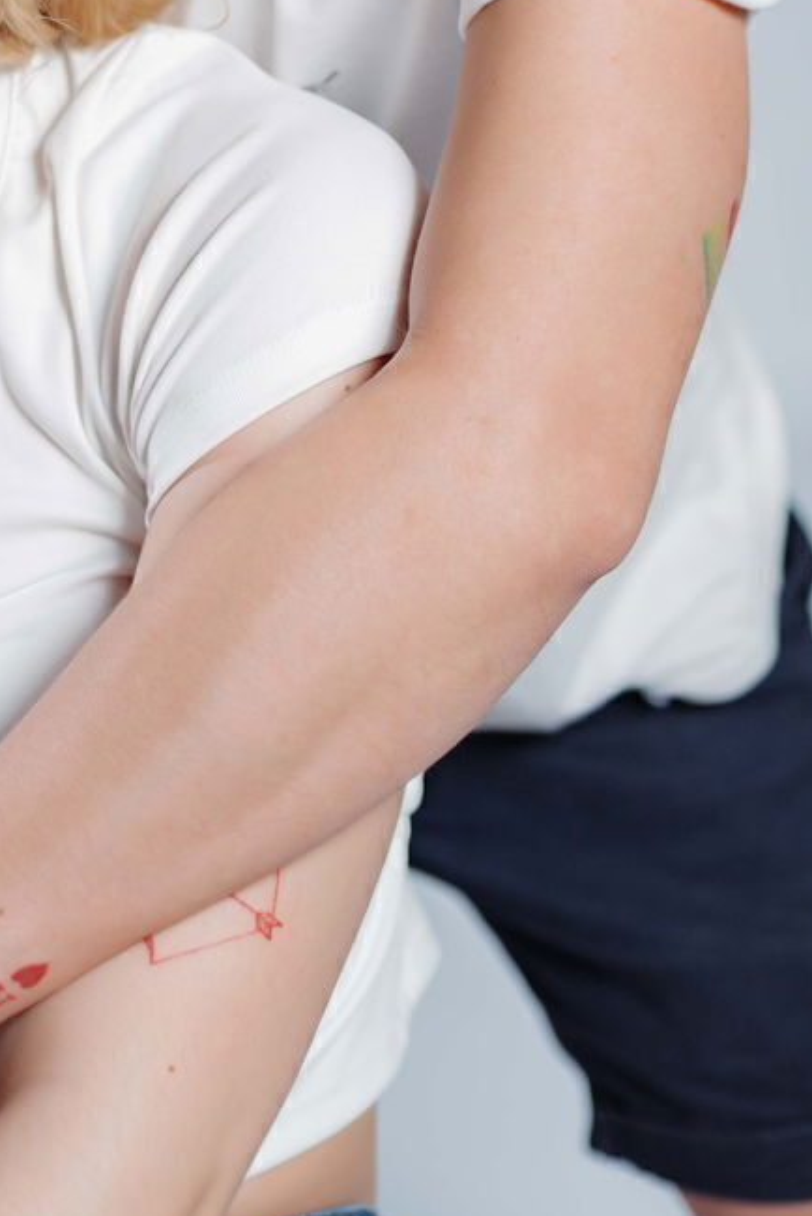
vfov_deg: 16.7
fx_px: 3988
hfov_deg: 11.4
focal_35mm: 118
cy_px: -167
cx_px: -97
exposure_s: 1/200
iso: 320
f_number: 2.8
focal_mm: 50
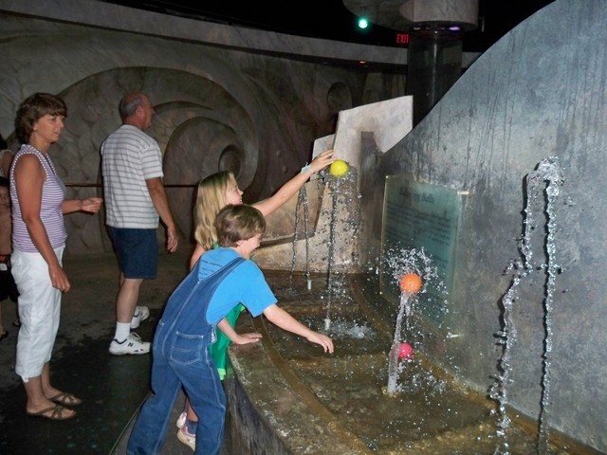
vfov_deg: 40.7
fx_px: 614
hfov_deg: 52.6
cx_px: 304
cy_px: 228
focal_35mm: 35
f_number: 3.1
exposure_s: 1/60
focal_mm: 6.3
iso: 400
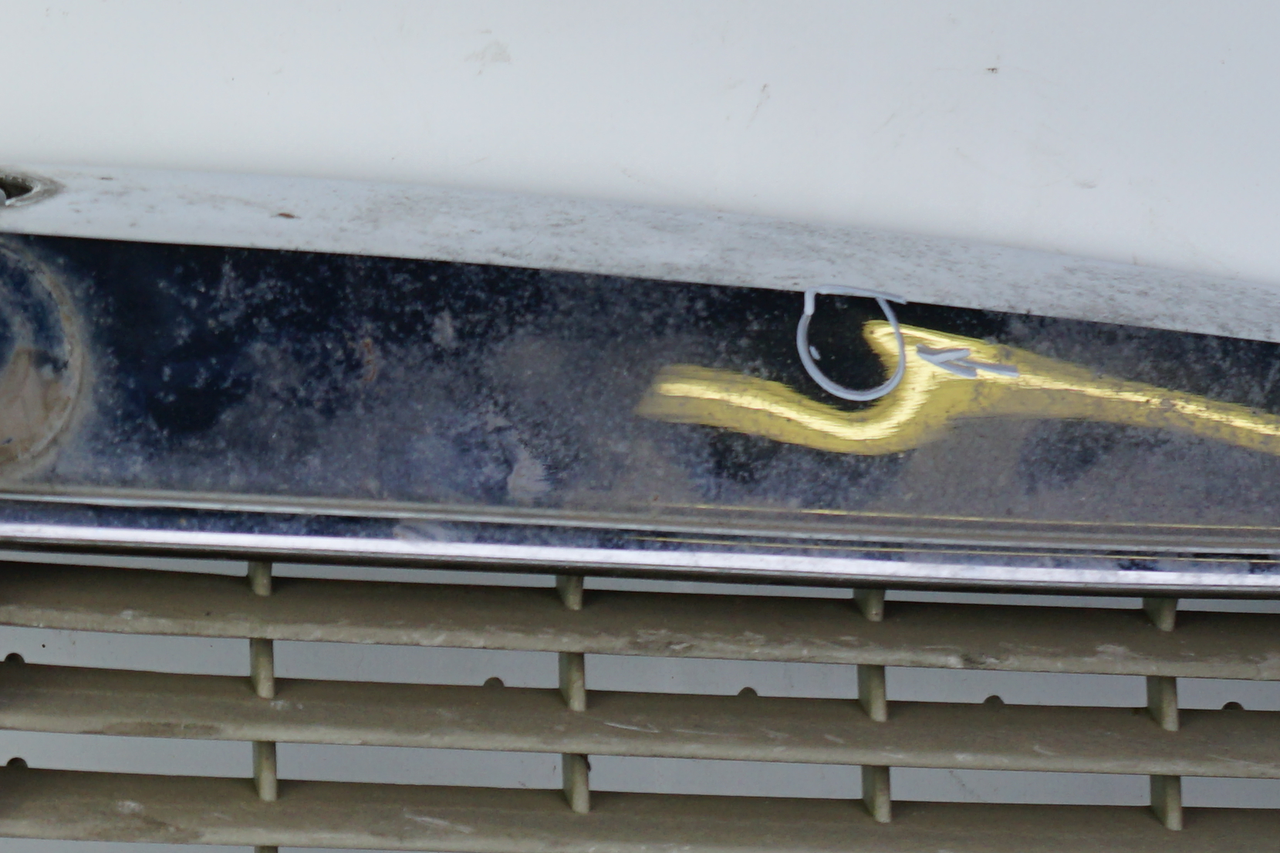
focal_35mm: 123
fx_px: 4373
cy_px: 1283
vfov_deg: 10.7
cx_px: -74
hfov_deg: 16.2
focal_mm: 34
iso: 200
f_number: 8
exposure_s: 1/160
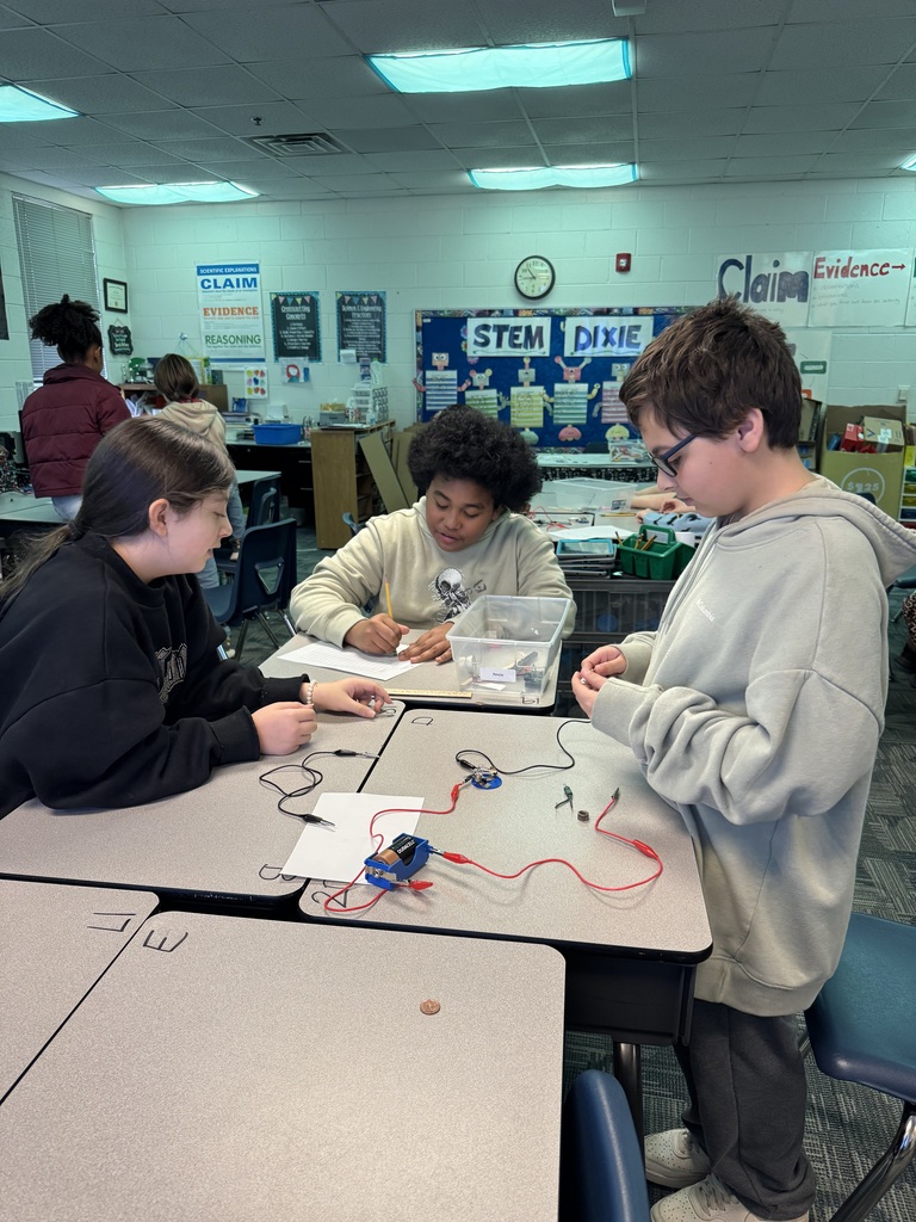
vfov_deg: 71.6
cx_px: 458
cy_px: 611
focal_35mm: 24
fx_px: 847
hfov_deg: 56.8
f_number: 1.78
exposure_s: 1/120
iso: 200
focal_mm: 6.76
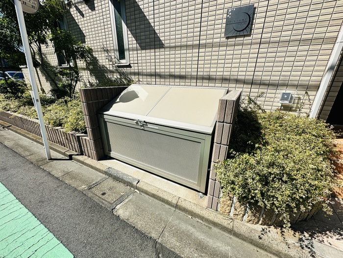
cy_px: 129
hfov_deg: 102.1
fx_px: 139
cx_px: 172
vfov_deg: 85.7
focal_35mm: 14
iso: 50
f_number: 2.2
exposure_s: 1/2959
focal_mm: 2.22
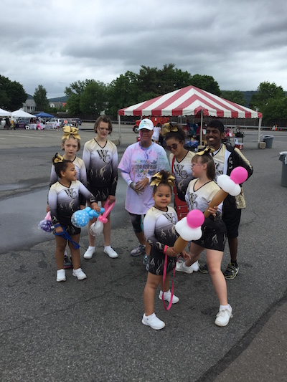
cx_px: 144
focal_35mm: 31
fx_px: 343
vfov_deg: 58.3
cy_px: 191
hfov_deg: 45.5
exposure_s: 1/455
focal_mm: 3.3
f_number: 2.4
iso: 25
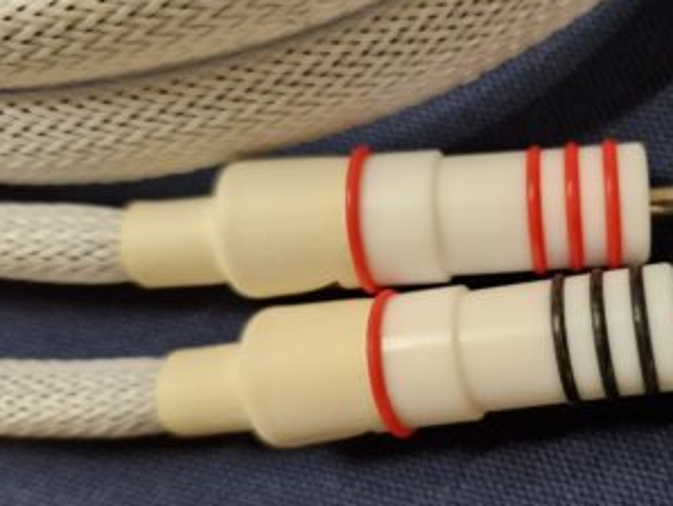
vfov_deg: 36.8
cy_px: 299
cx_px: 512
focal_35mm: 39
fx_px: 759
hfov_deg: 46.0
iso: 640
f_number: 1.8
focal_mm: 5.54
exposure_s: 1/100
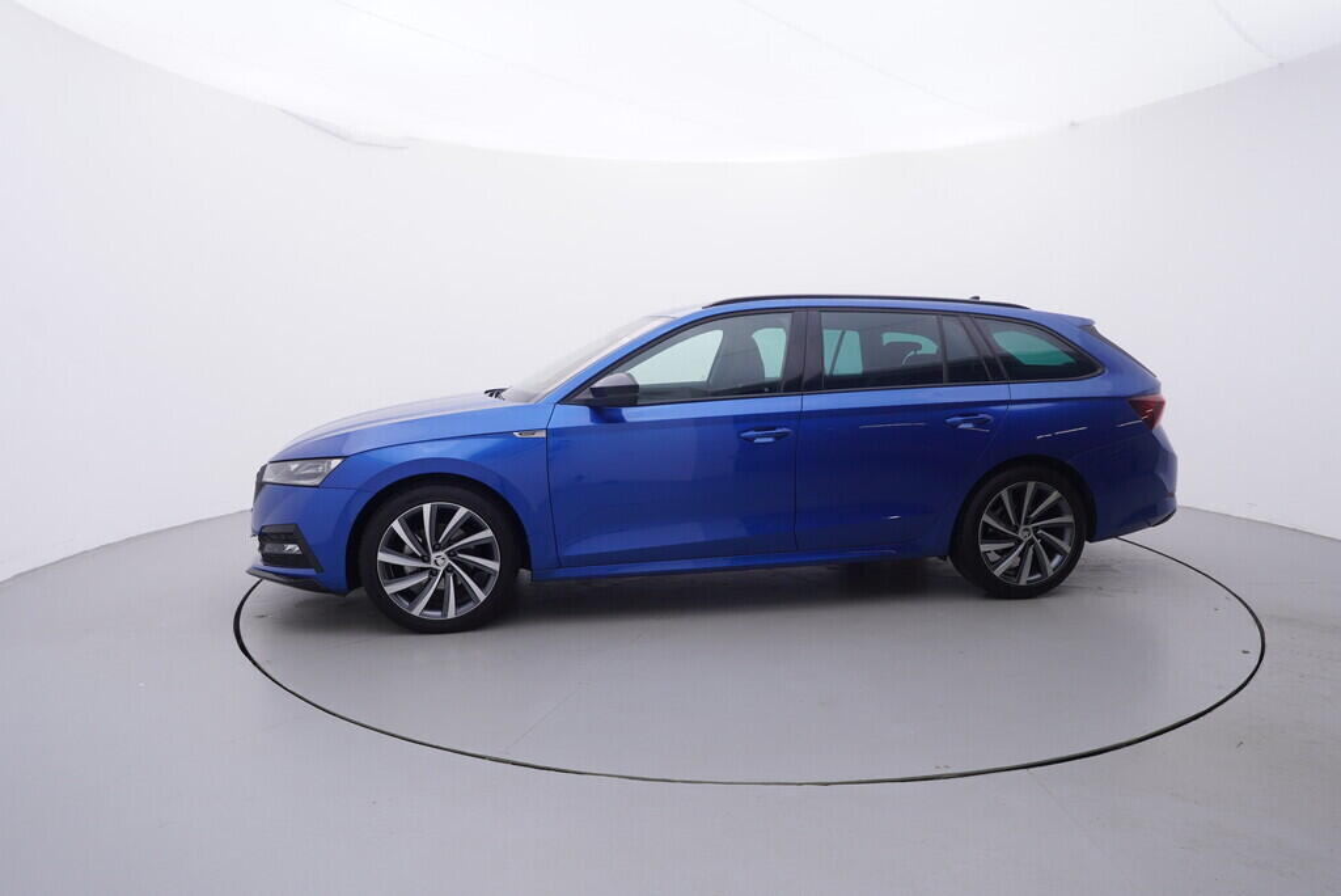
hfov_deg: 77.3
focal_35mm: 22
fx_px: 839
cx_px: 670
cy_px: 448
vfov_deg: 56.2
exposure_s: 1/80
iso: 200
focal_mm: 15
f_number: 5
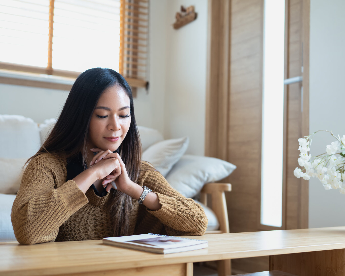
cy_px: 138
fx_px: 470
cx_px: 190
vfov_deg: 32.7
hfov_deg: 40.3
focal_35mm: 46
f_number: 2.8
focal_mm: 40
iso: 500
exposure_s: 1/400
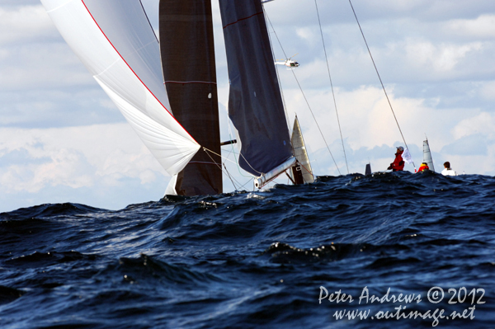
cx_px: 248
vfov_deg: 4.6
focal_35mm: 300
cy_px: 164
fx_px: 4122
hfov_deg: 6.9
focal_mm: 200
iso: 400
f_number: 6.3
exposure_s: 1/1000
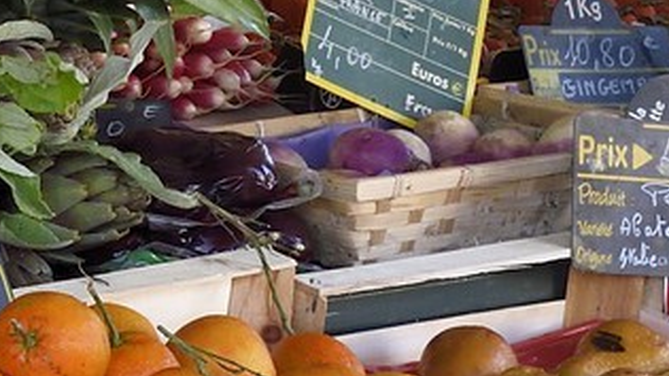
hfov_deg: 10.9
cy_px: -172
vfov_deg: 7.2
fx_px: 2926
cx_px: -985
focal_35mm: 165
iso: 1600
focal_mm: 31
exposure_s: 1/80
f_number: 14
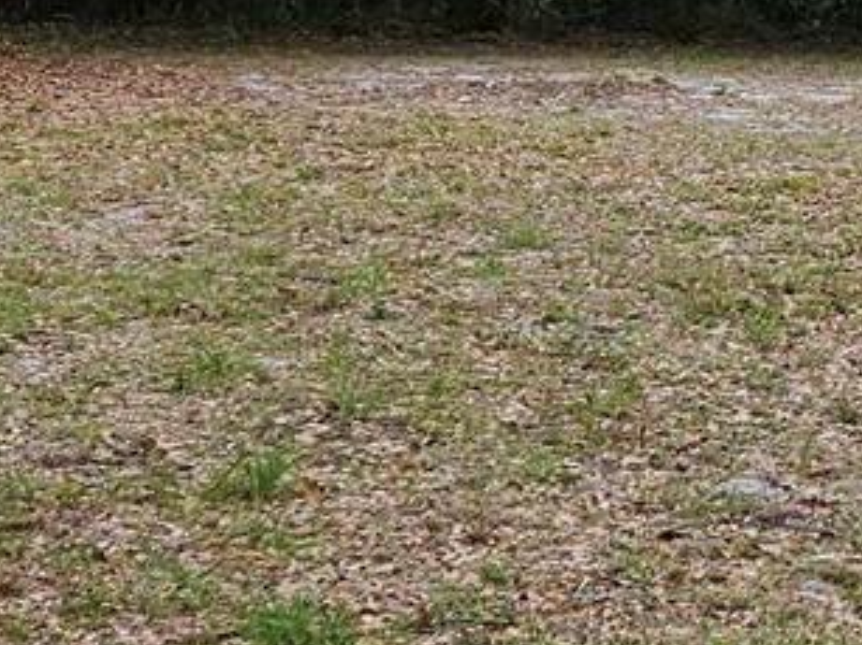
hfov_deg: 14.3
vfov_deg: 12.3
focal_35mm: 120
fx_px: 2987
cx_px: 1598
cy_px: 199
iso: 40
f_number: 1.8
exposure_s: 1/1160
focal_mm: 5.4
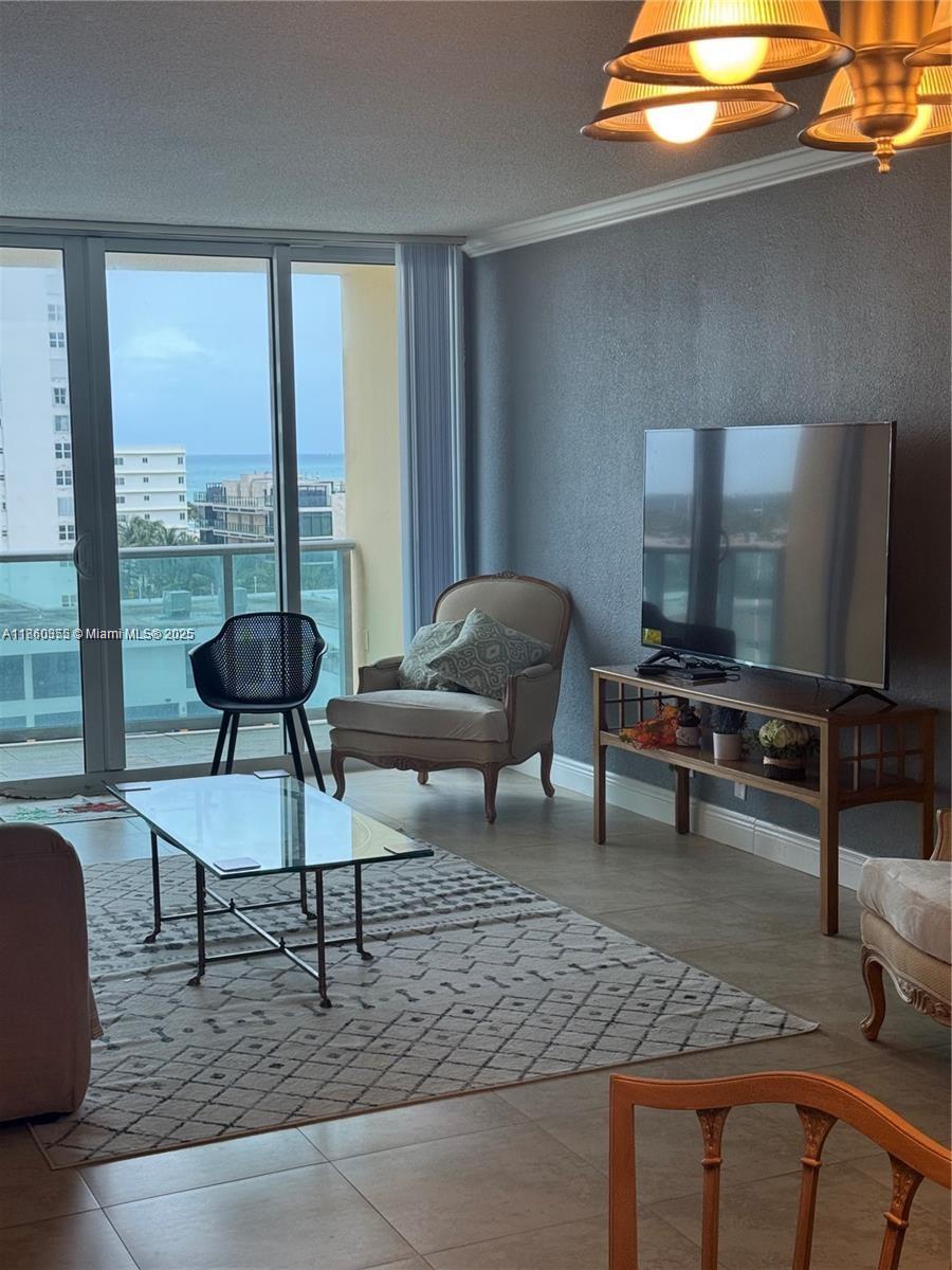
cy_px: 635
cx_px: 476
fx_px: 1760
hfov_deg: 30.3
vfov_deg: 39.7
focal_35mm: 48
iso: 64
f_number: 1.78
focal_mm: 6.76
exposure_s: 1/312
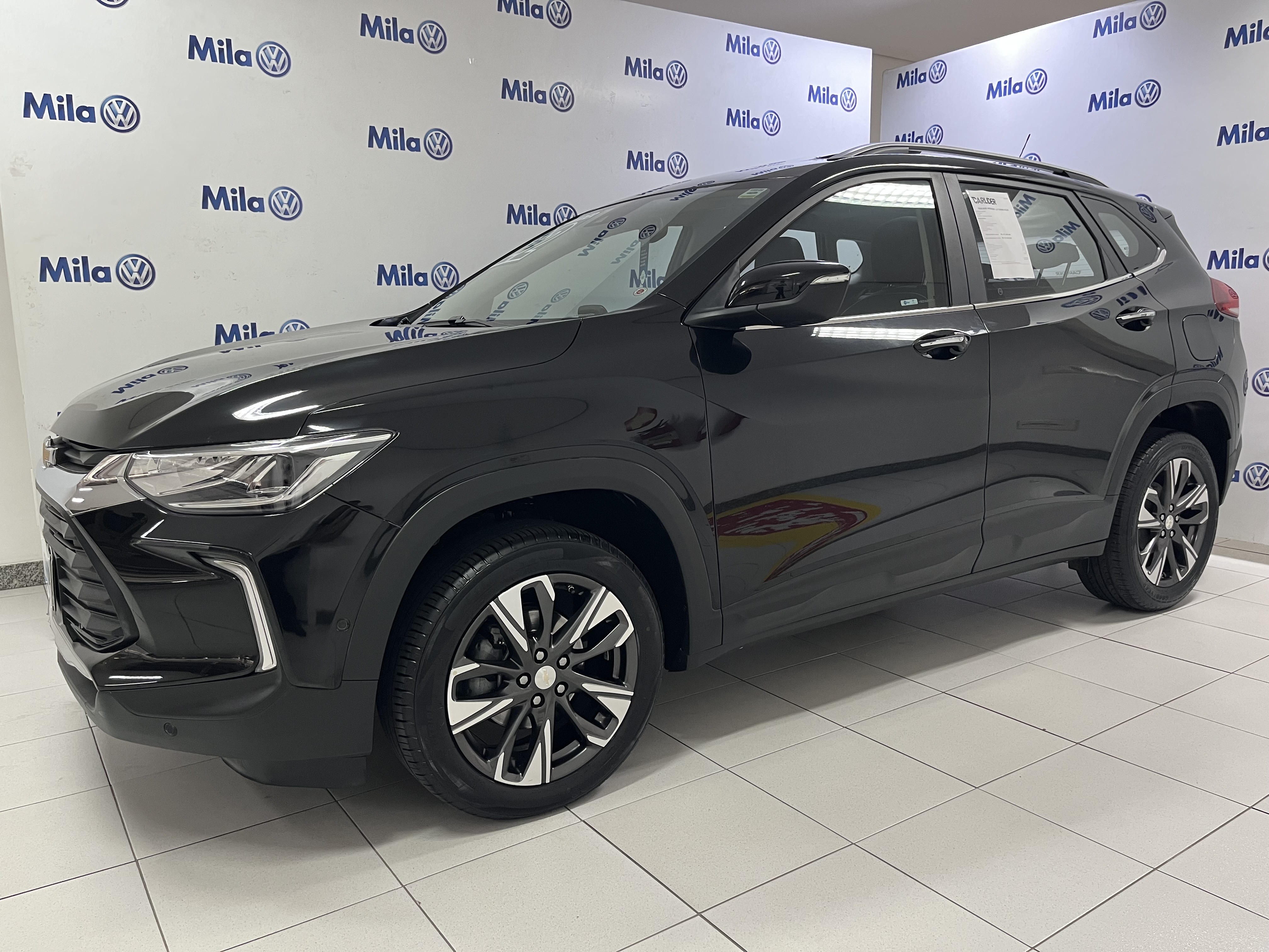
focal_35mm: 26
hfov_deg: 67.3
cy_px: 476
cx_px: 634
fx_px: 953
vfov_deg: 53.1
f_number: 1.6
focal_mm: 5.1
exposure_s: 1/60
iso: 250
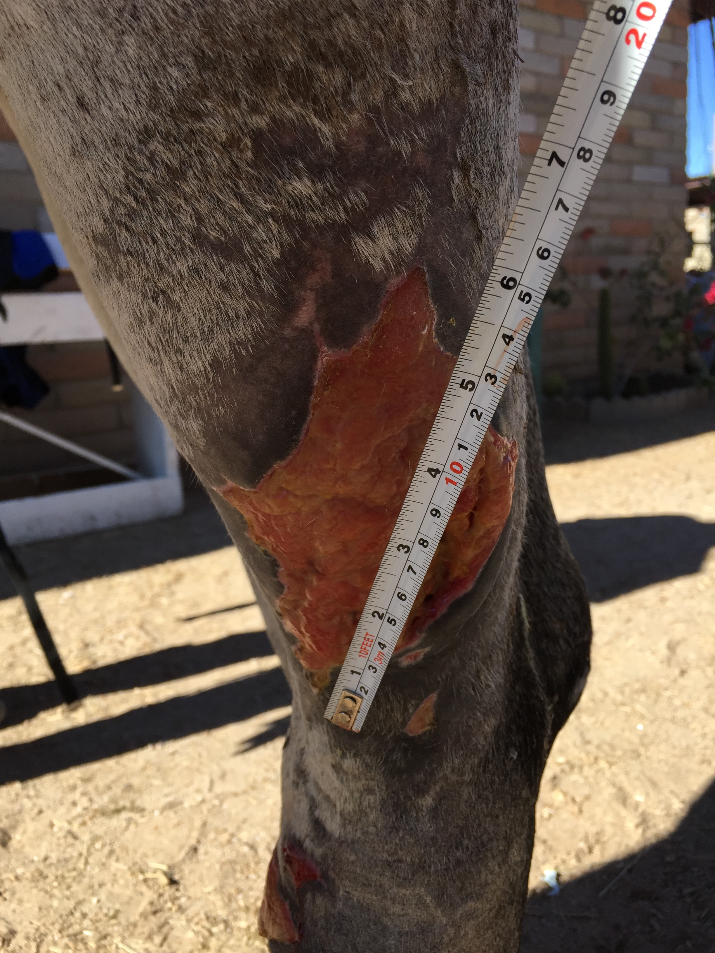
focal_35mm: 29
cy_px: 476
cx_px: 358
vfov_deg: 61.7
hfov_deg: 48.2
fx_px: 799
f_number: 2.2
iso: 32
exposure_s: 1/860
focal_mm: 4.15
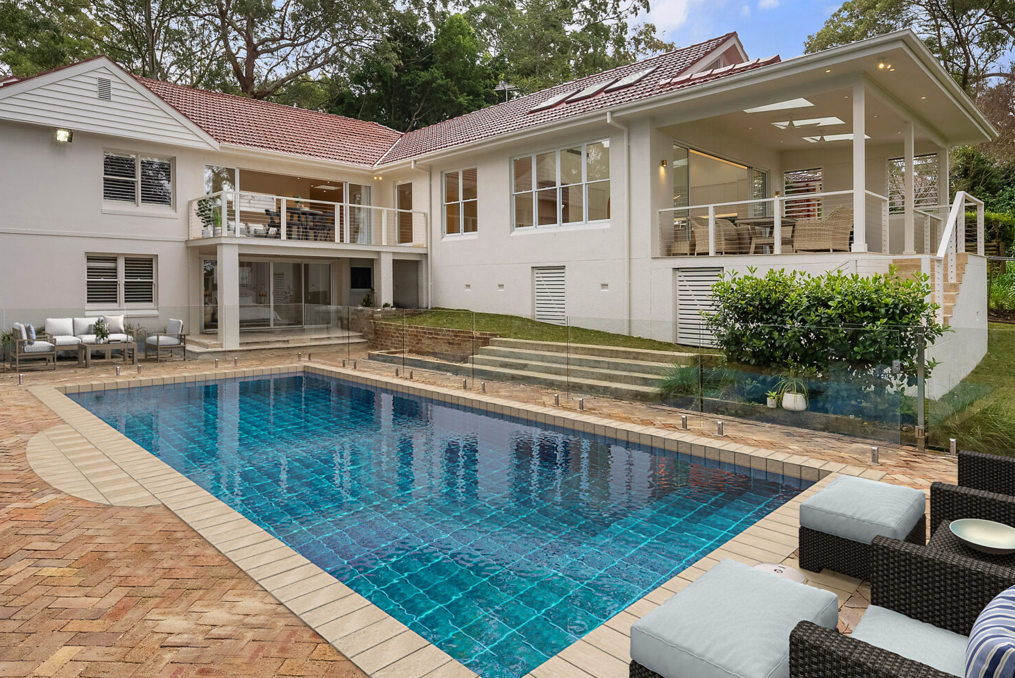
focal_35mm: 21
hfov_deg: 80.9
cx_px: 458
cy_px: 337
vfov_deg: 59.6
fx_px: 592
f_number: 10
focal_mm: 16
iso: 400
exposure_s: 1/500
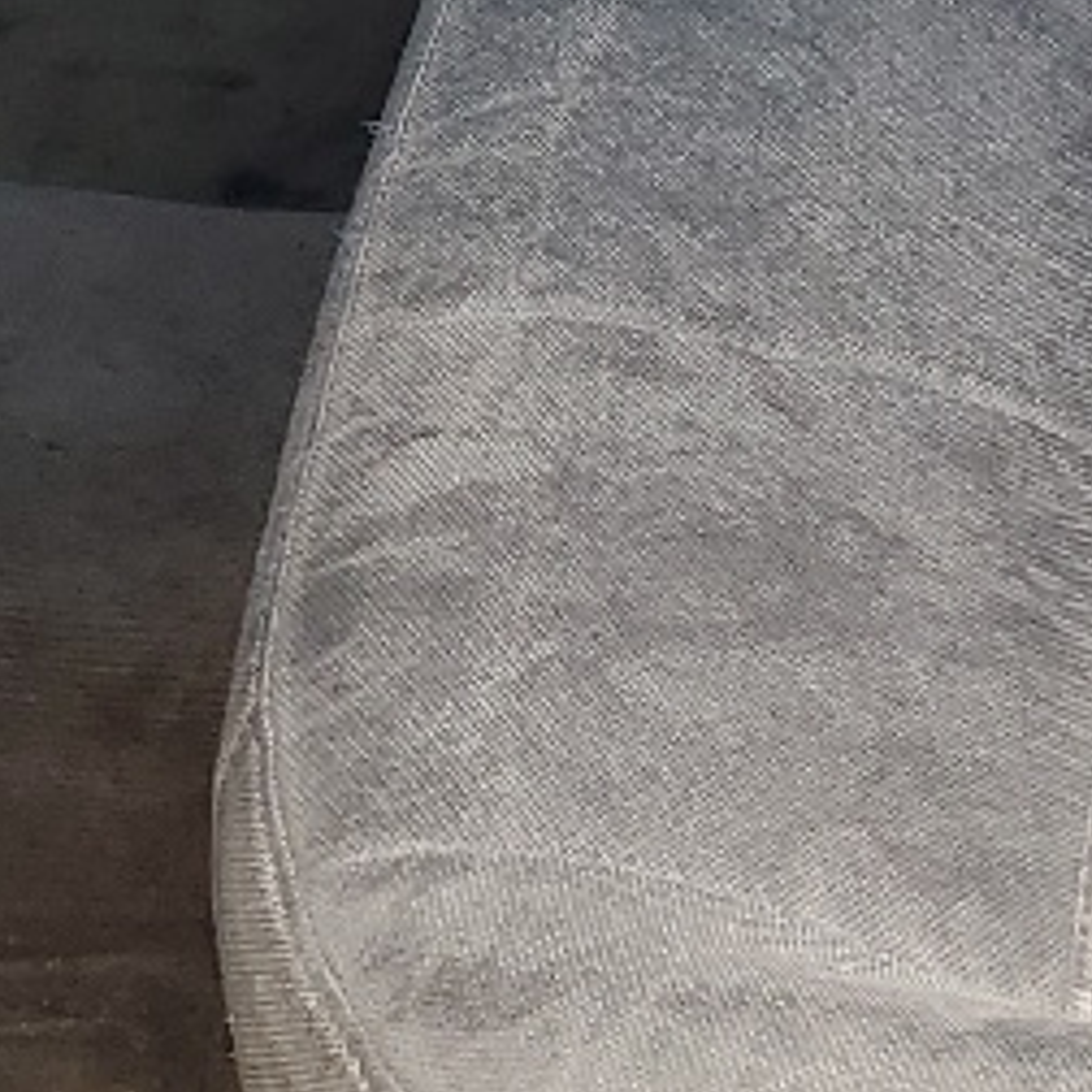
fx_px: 5211
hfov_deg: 11.7
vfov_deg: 11.1
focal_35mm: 146
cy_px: -919
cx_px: 1361
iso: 50
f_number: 1.5
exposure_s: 1/244
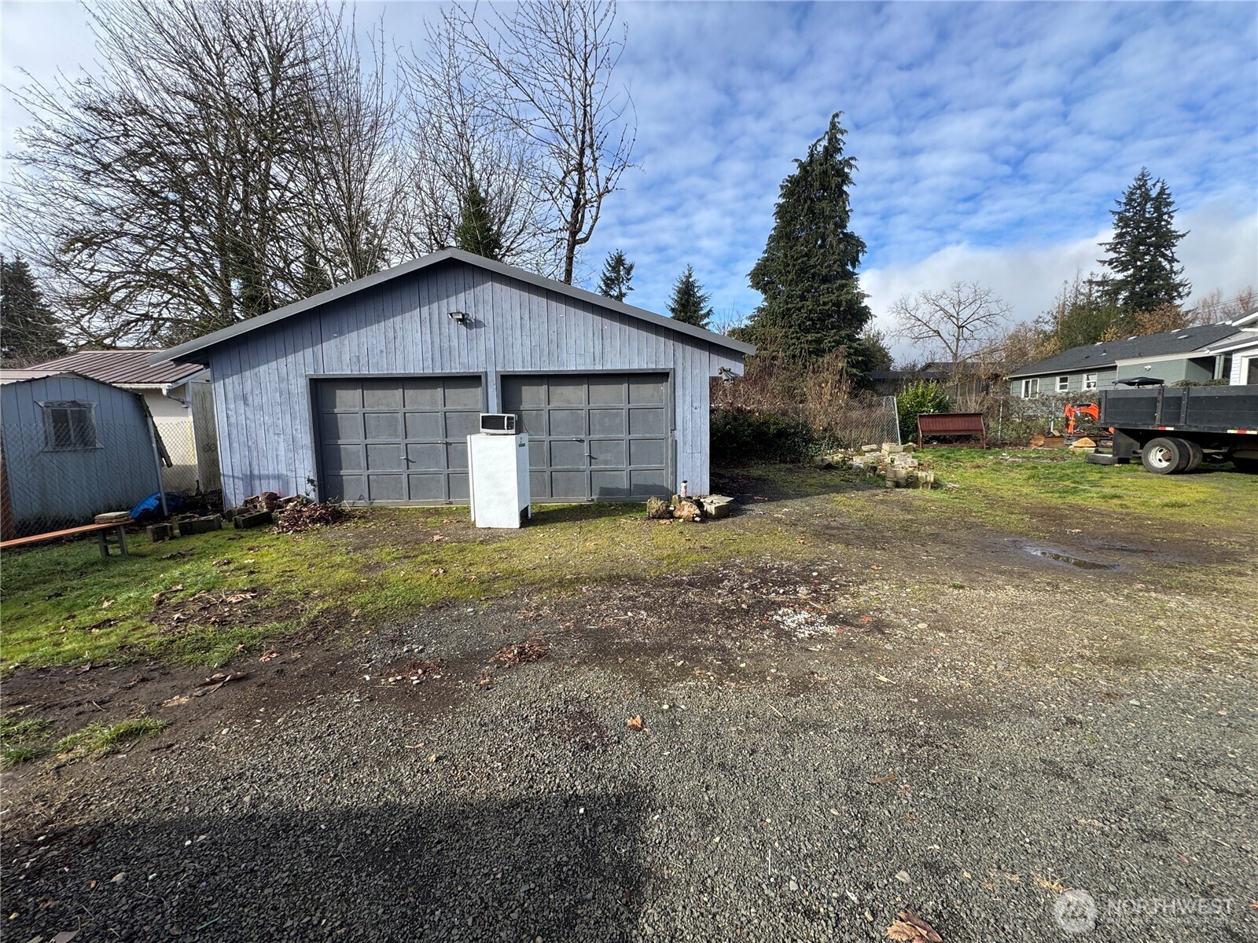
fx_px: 509
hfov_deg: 102.1
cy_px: 472
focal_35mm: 14
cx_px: 629
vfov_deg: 85.7
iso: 40
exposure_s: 1/812
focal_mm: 2.22
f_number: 2.2
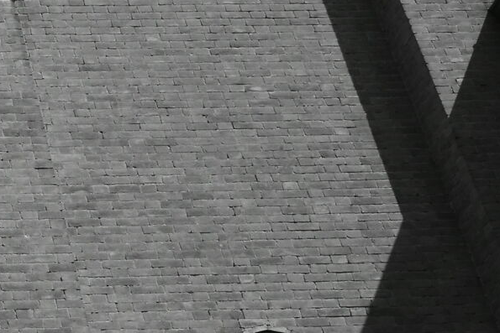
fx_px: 1570
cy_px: -21
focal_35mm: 113
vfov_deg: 12.0
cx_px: -412
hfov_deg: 15.5
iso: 250
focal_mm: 28
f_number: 10
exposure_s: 1/640
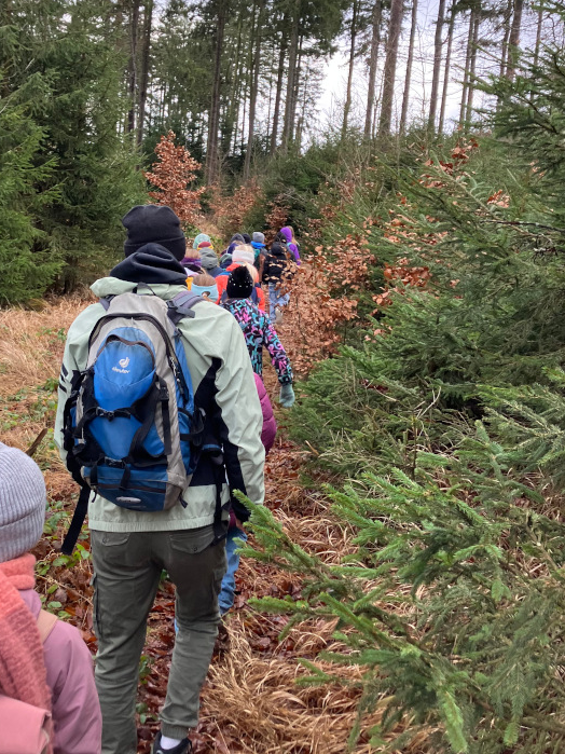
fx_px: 893
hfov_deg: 34.9
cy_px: 297
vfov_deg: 45.5
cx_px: 199
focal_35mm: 41
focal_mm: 3.99
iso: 40
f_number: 1.8
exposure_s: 1/138
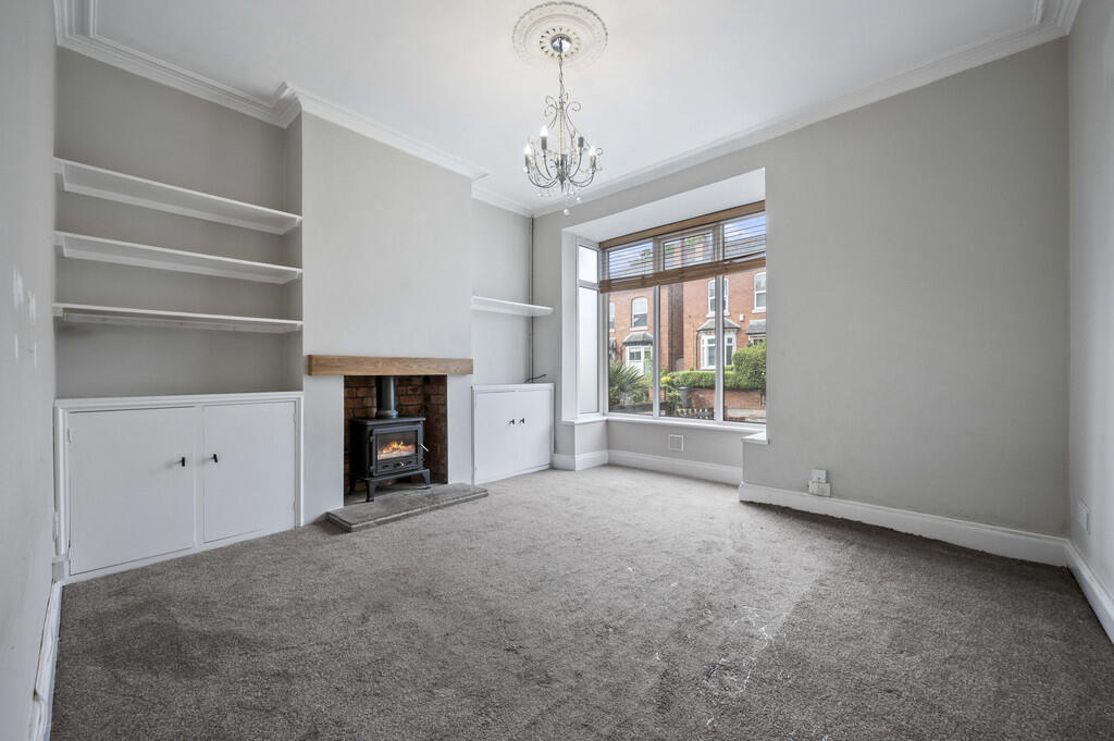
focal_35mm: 14
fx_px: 433
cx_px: 557
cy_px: 370
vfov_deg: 81.1
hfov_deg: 104.3
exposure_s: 1/40
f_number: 8
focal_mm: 14
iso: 400
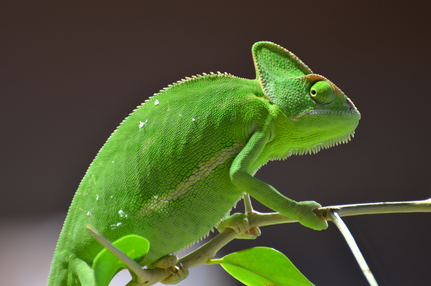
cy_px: 143
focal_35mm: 450
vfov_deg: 3.0
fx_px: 5376
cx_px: 216
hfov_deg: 4.6
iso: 400
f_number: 5.6
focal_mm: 300
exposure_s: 1/25
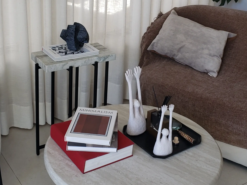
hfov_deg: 34.9
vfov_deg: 26.3
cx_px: 124
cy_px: 49
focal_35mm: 55
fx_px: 392
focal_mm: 4.3
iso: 80
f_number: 2.4
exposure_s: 1/120
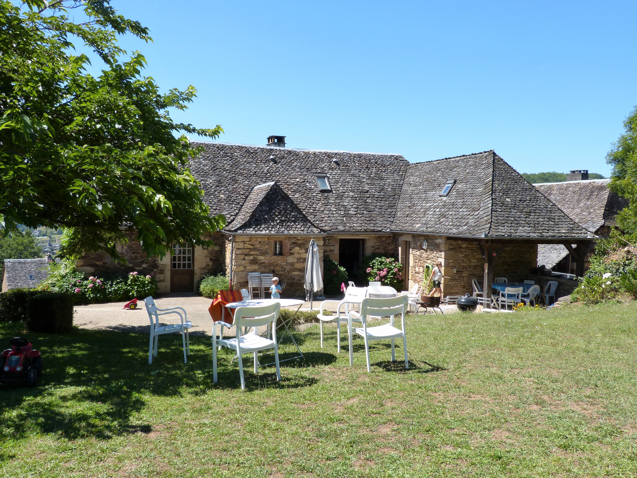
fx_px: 552
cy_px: 239
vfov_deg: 46.8
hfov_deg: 60.0
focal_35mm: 30
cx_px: 318
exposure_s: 1/500
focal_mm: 5.3
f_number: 4.5
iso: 100
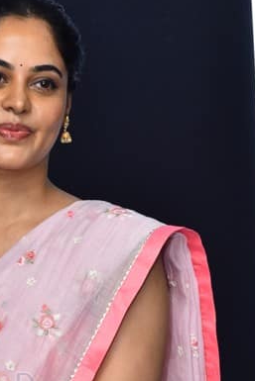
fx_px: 2250
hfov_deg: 6.5
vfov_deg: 9.6
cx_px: 43
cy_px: 375
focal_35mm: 212
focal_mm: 85
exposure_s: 1/160
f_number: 5
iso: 1250
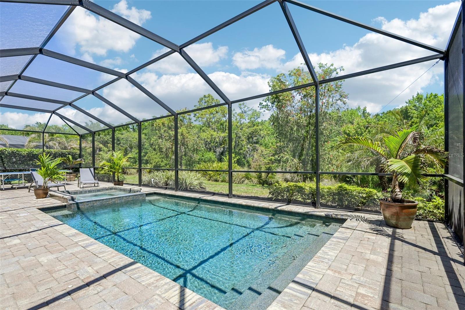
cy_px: 155
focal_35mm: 17
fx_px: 220
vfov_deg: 70.4
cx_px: 232
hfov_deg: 93.3
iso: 400
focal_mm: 17
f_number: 8
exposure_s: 1/640
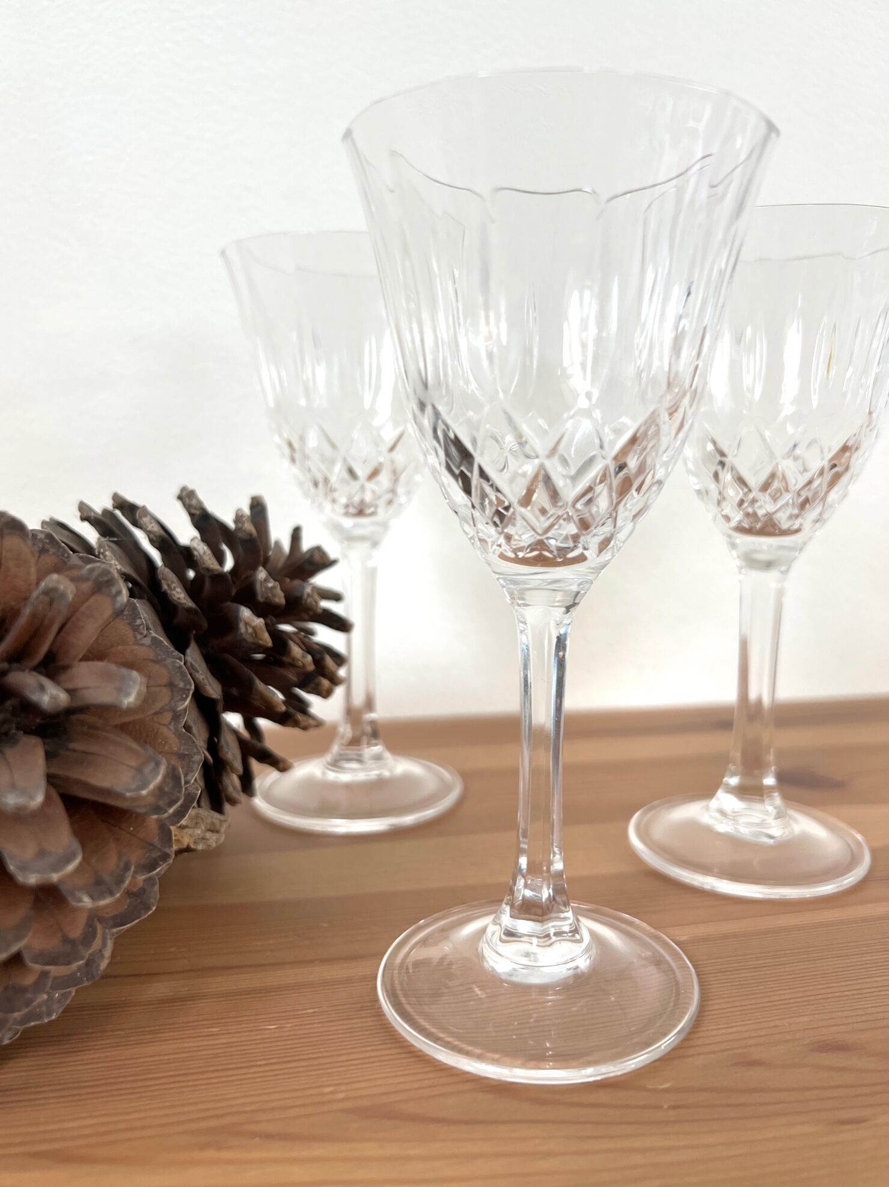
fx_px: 891
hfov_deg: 53.0
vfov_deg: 67.3
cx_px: 444
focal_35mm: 26
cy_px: 594
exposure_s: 1/121
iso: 100
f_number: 1.5
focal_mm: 5.7
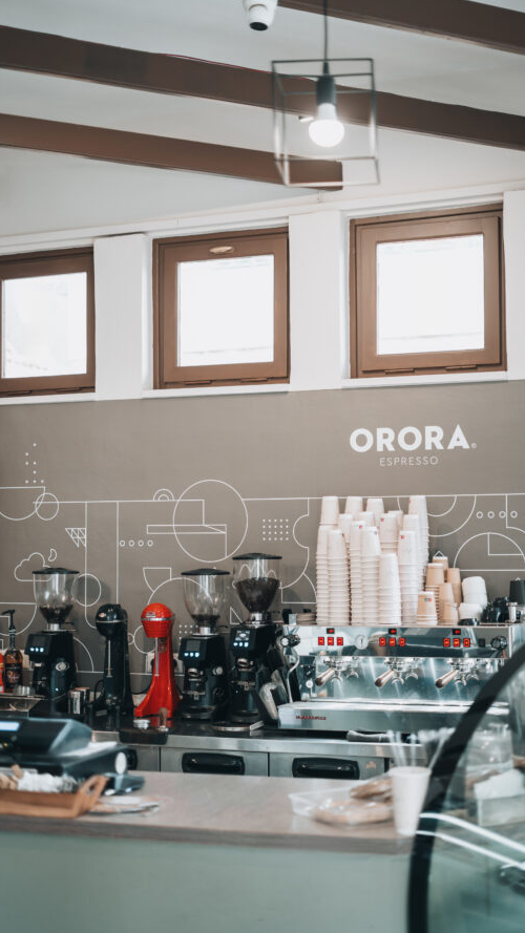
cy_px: 470
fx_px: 1312
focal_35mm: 53
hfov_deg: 22.6
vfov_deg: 39.2
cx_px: 279
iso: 250
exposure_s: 1/80
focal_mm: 50
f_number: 1.8
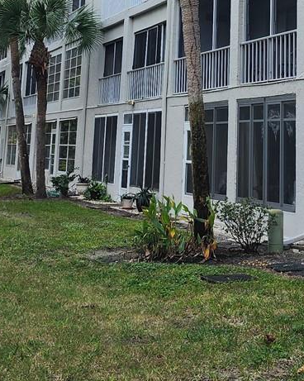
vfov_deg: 23.4
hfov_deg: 19.6
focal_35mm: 78
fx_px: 878
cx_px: 201
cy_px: -8
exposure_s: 1/255
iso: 12
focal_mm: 6.4
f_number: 1.8
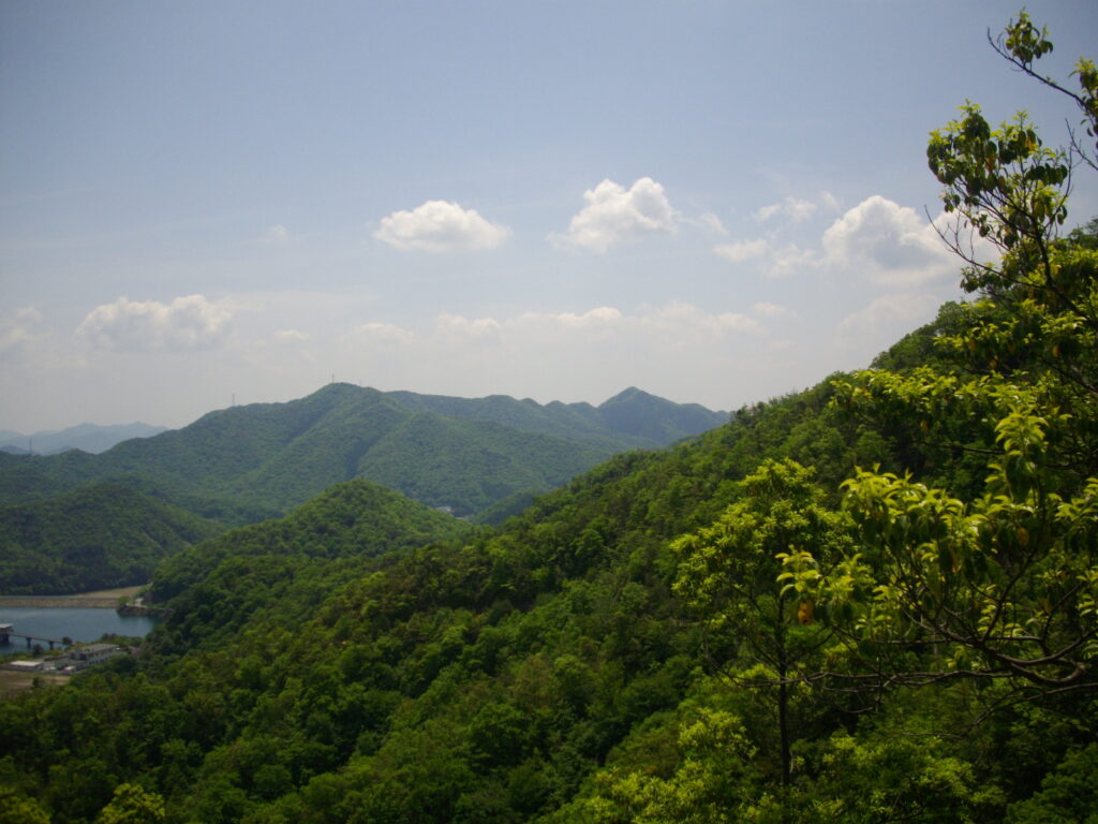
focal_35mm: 37
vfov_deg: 38.7
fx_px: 1174
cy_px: 412
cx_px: 549
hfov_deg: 50.1
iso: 100
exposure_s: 1/800
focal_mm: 6.2
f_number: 5.6
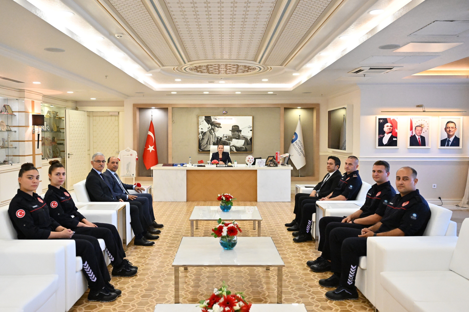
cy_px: 156
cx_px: 234
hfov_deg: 62.8
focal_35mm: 30
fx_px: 384
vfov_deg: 44.3
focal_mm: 29.5
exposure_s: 1/323
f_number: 4.5
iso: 6400
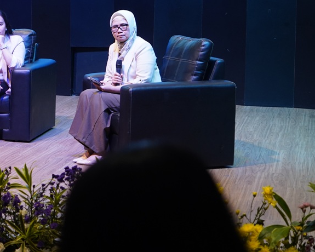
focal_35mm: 94
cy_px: 61
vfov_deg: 16.3
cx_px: 1
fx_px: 876
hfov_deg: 19.8
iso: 1600
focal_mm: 48
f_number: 4
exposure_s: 1/100
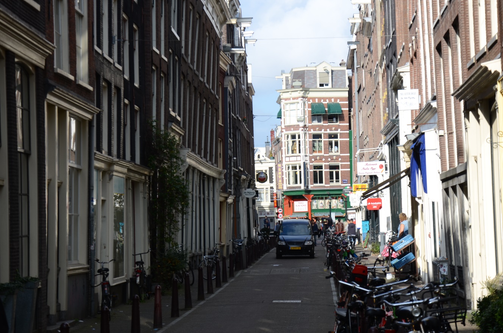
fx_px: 1310
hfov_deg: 21.7
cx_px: 273
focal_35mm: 94
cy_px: 178
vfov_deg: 14.5
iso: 100
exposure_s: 1/250
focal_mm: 52
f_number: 6.3
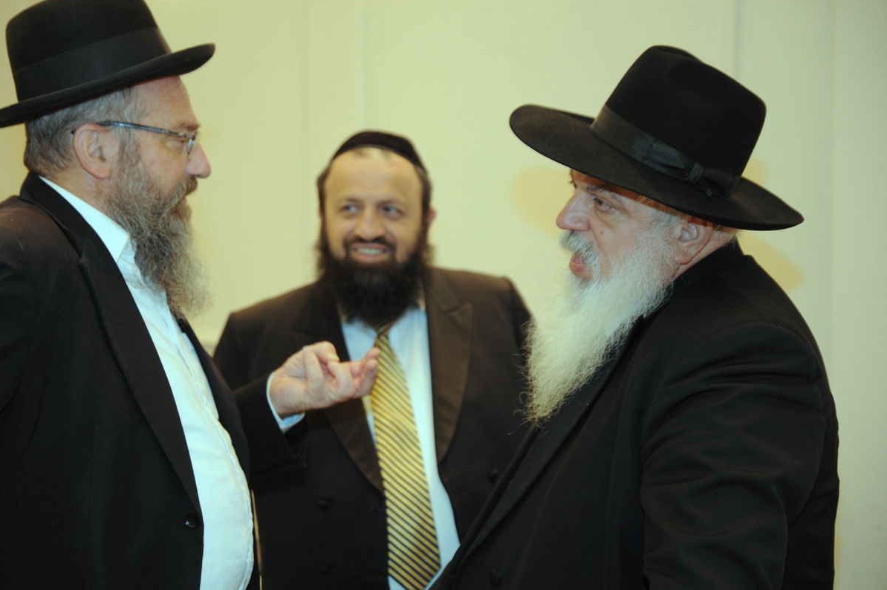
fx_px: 1674
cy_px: 288
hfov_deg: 29.7
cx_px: 400
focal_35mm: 68
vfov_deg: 20.0
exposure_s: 1/160
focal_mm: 58
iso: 1250
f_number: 2.8
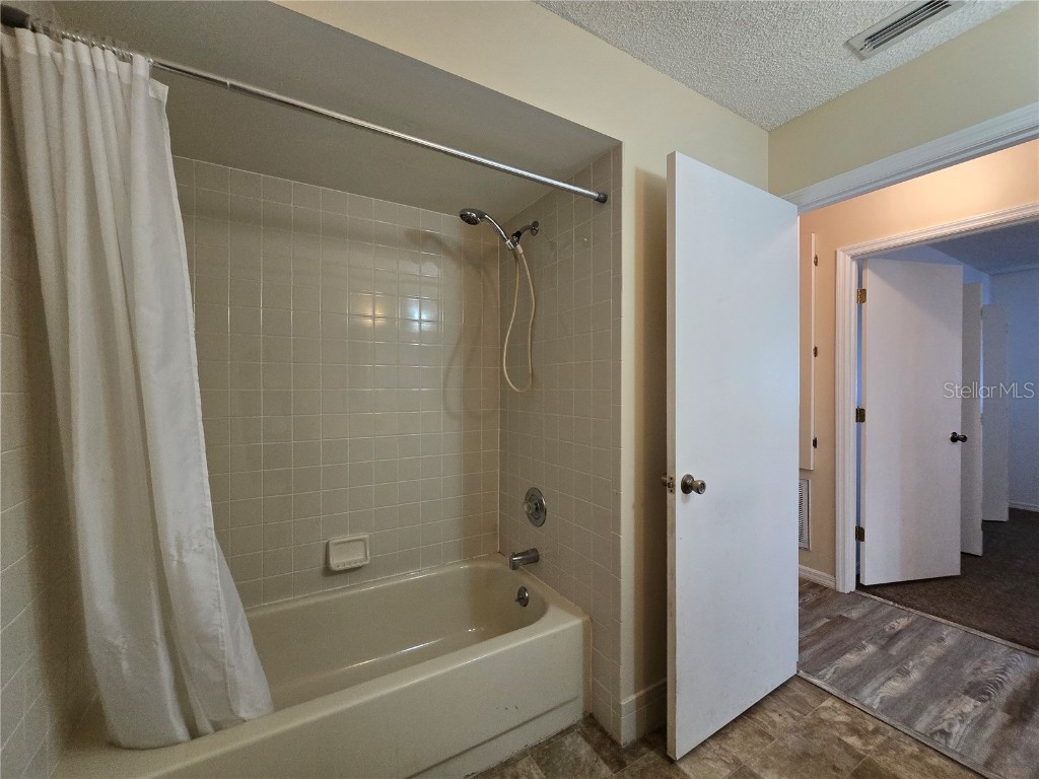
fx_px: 390
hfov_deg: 106.2
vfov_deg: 89.9
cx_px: 520
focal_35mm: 13
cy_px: 390
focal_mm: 2.2
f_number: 2.2
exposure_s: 1/60
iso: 250
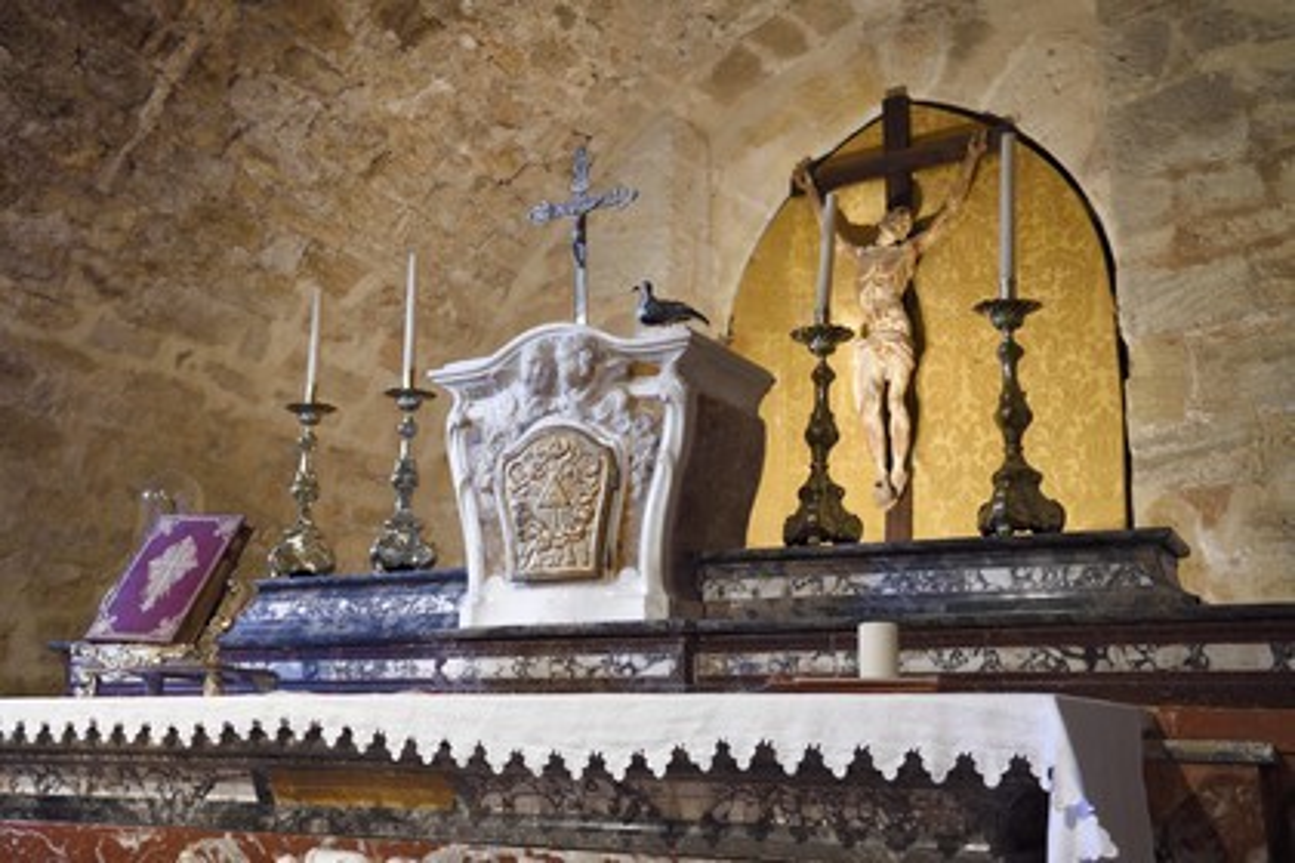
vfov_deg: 36.9
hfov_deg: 53.1
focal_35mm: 36
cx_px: 648
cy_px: 432
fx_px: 1295
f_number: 5
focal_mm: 36
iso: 800
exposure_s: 1/6
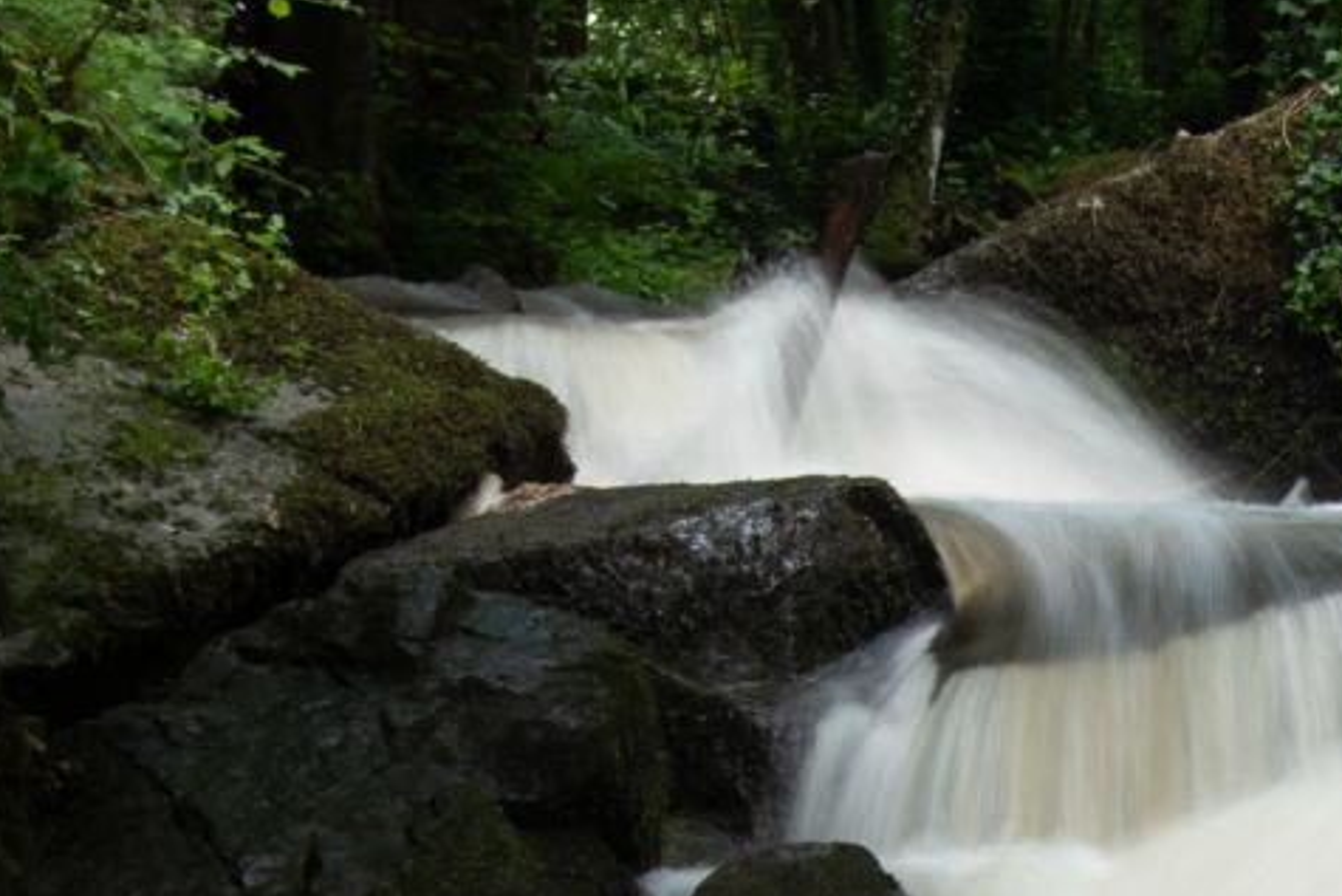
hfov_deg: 12.3
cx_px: 1475
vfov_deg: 8.2
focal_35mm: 164
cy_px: 1276
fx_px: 6115
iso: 100
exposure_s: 1/2.5
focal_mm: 38
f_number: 18
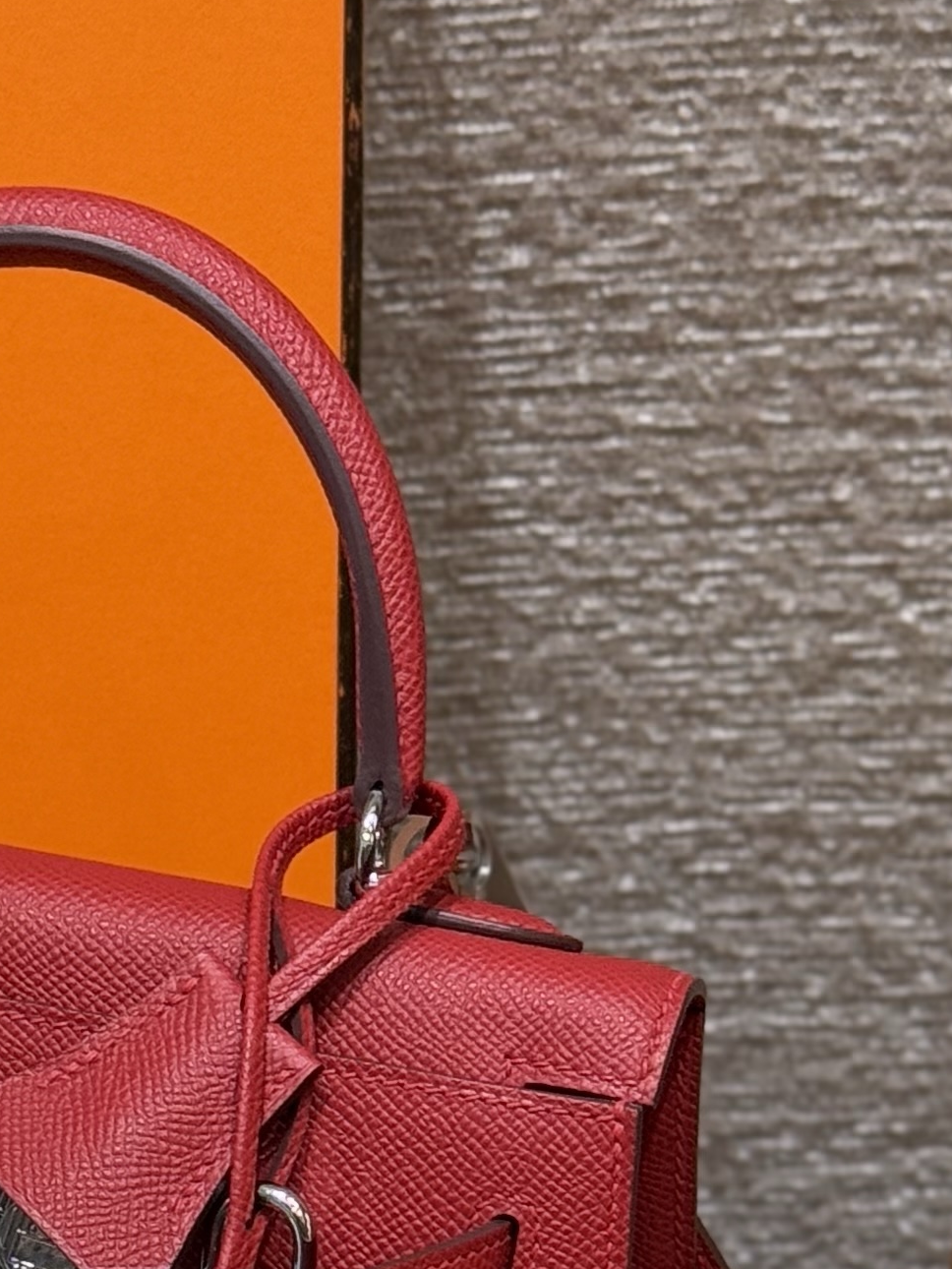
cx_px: -178
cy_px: 1325
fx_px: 5499
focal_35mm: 150
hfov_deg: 9.8
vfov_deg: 13.0
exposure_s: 1/100
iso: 80
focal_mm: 6.76
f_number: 1.78
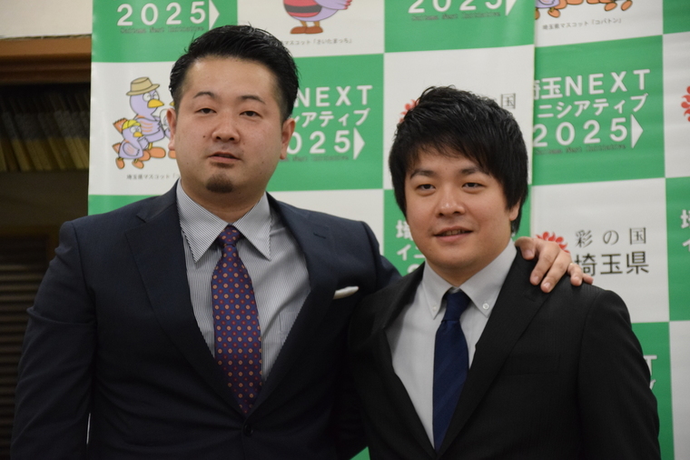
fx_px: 2471
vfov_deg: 10.6
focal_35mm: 129
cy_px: 230
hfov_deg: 15.9
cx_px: 345
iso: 3200
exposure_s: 1/250
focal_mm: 86
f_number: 5.3
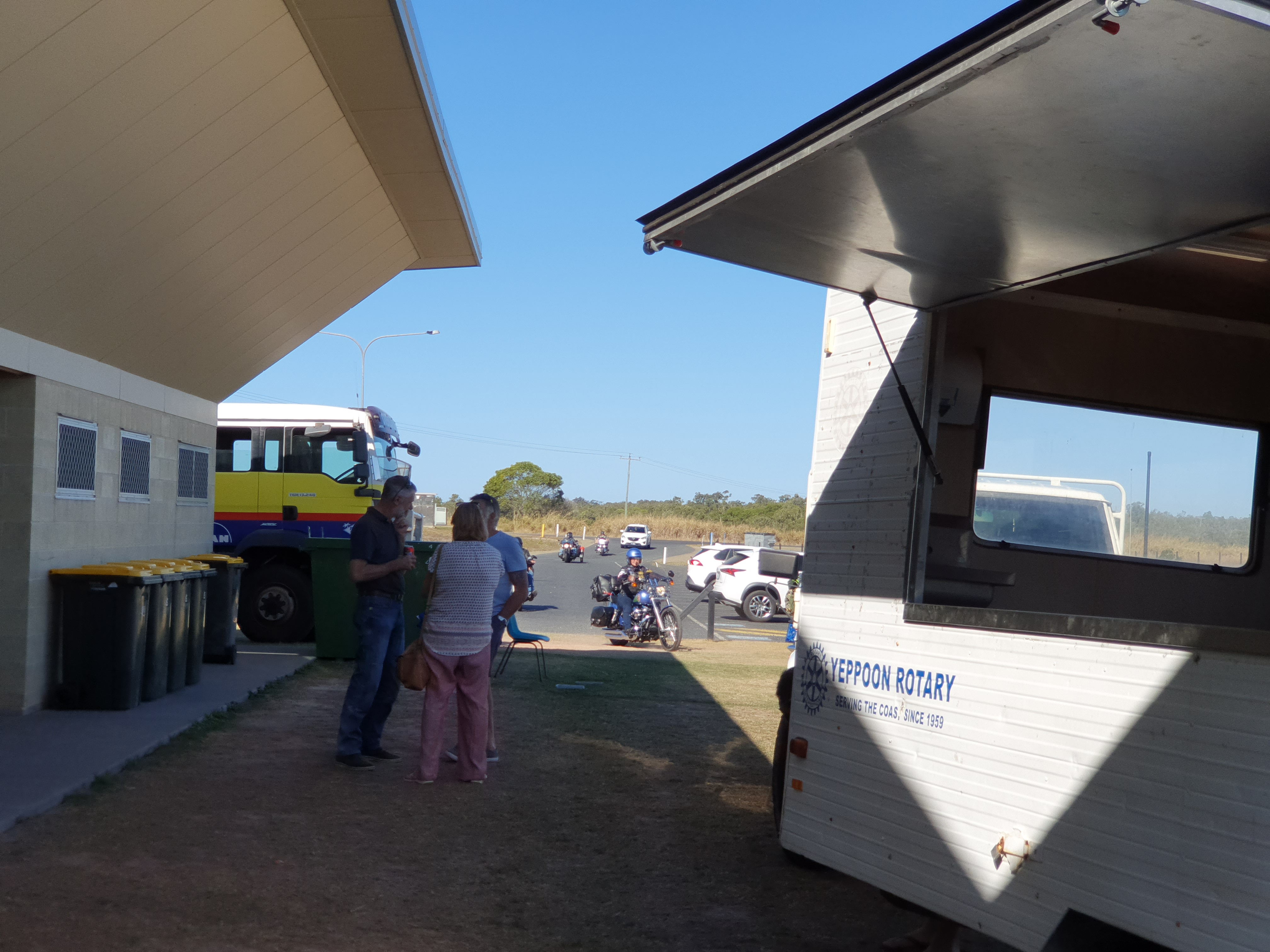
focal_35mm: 52
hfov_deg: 36.8
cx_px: 635
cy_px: 476
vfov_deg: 28.0
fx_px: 1908
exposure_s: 1/920
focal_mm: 6
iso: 32
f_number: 2.4
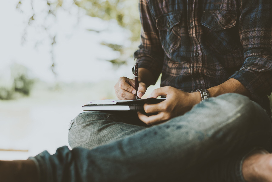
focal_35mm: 50
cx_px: 136
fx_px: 378
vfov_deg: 27.0
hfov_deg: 39.6
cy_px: 91
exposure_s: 1/400
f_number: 2.5
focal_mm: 50
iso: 100
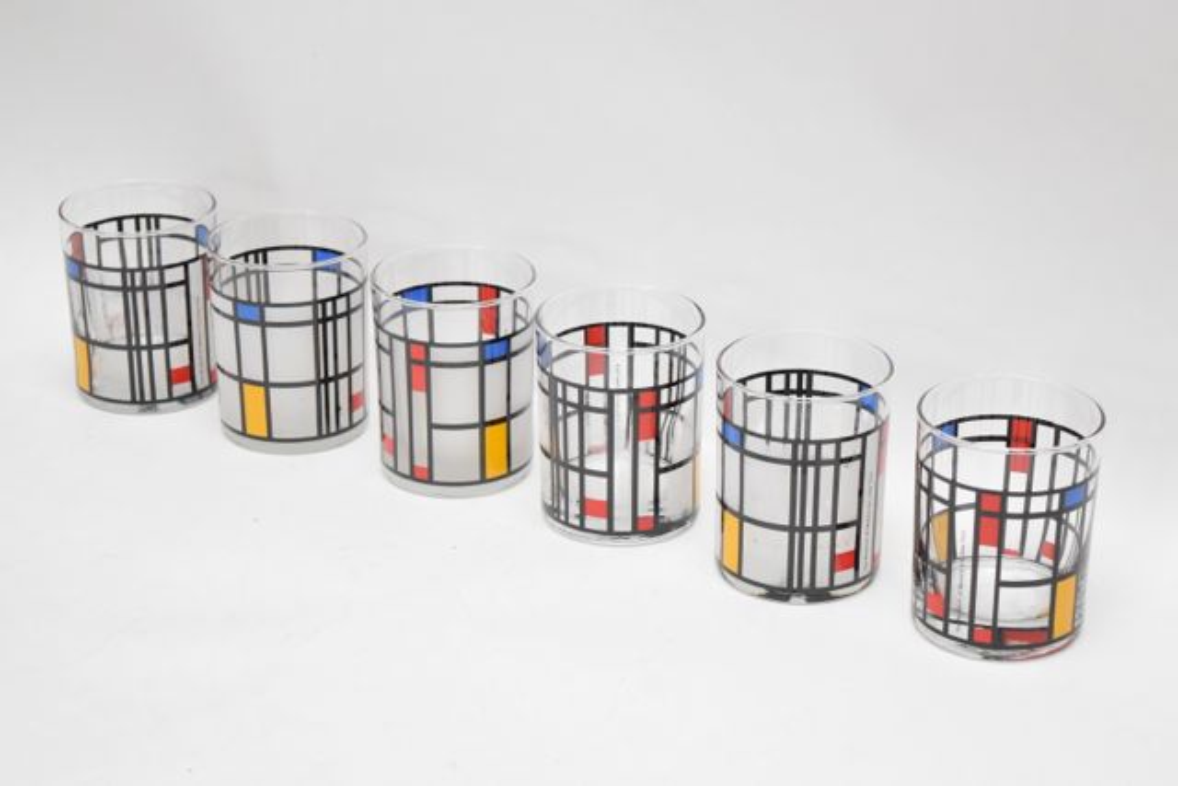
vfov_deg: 16.6
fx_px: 2700
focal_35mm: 82
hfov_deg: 24.6
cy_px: 393
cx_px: 589
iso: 3200
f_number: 5.6
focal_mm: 55
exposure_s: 1/125
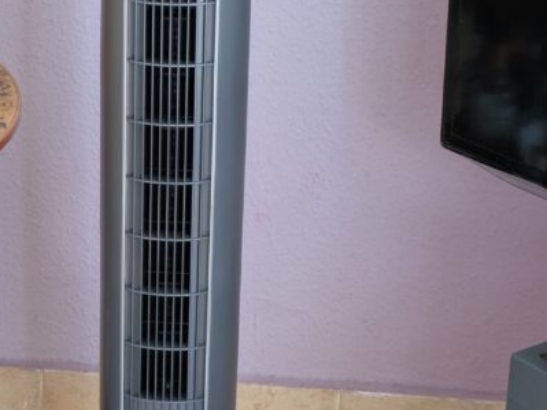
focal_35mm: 131
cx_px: 134
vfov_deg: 11.3
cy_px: 216
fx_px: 2069
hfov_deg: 15.0
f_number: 1.89
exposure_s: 1/25
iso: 77
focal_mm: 5.43
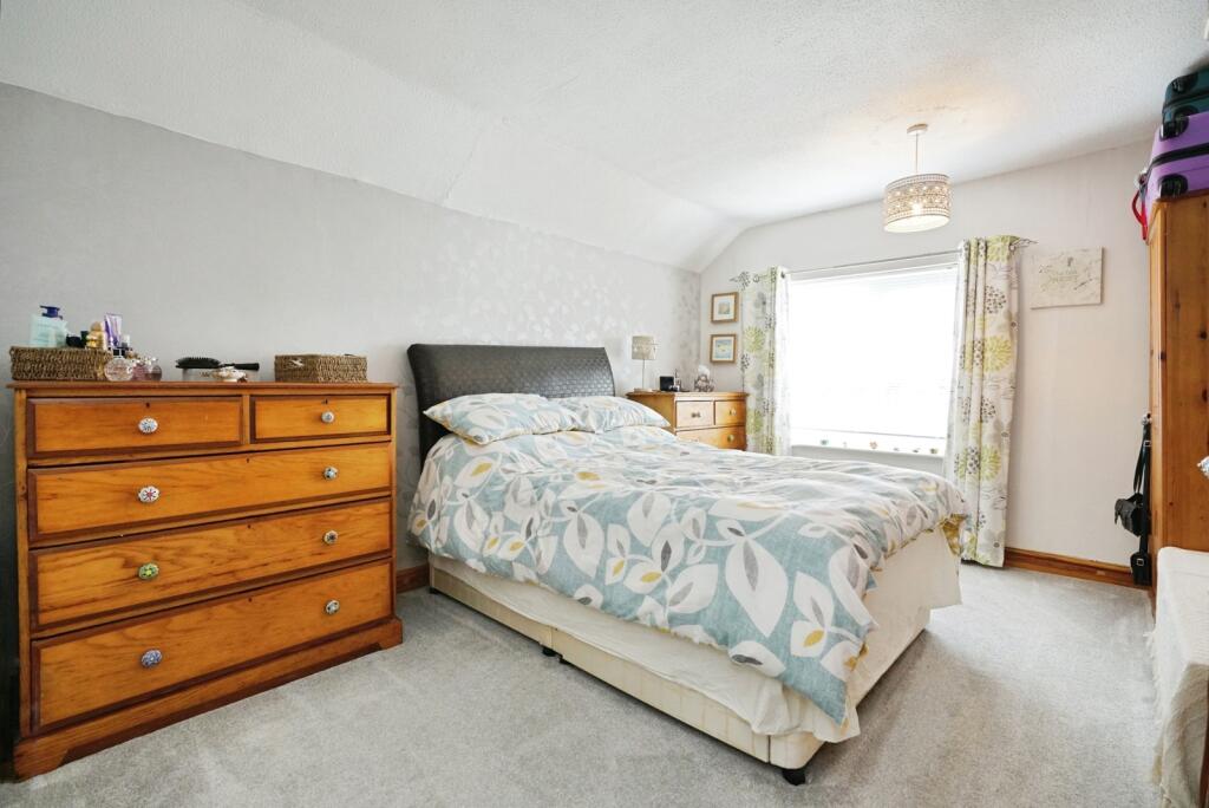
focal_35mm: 16
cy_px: 404
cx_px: 604
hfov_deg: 96.7
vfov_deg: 73.8
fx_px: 538
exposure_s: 1/60
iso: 2000
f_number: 8
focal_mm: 16
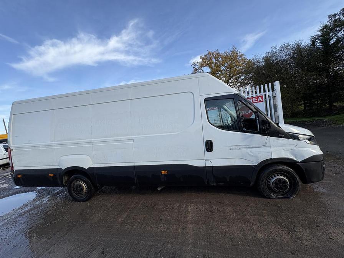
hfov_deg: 102.1
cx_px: 172
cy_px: 129
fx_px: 139
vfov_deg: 85.7
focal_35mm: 14
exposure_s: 1/993
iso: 40
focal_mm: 2.22
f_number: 2.2
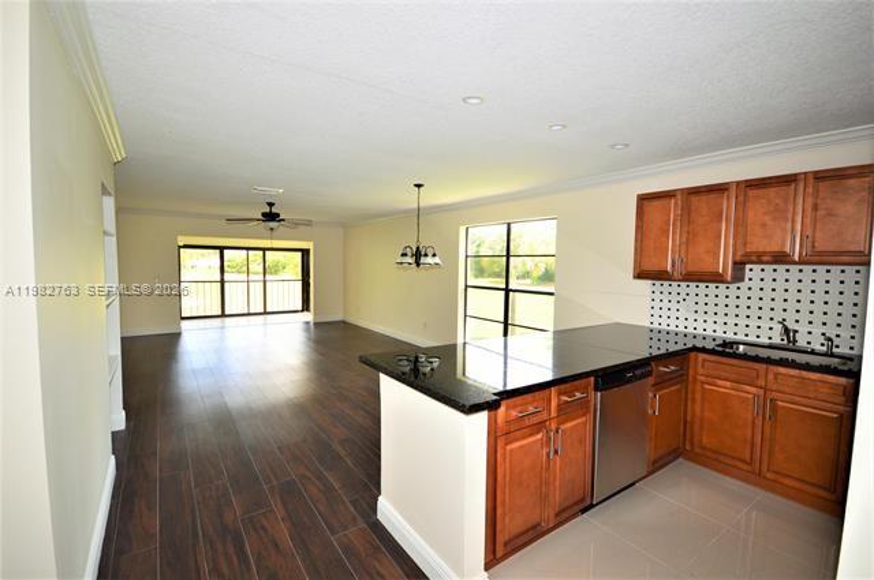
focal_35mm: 15
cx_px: 437
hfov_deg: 100.5
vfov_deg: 77.2
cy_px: 290
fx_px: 364
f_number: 5
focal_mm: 10
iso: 250
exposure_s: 1/100
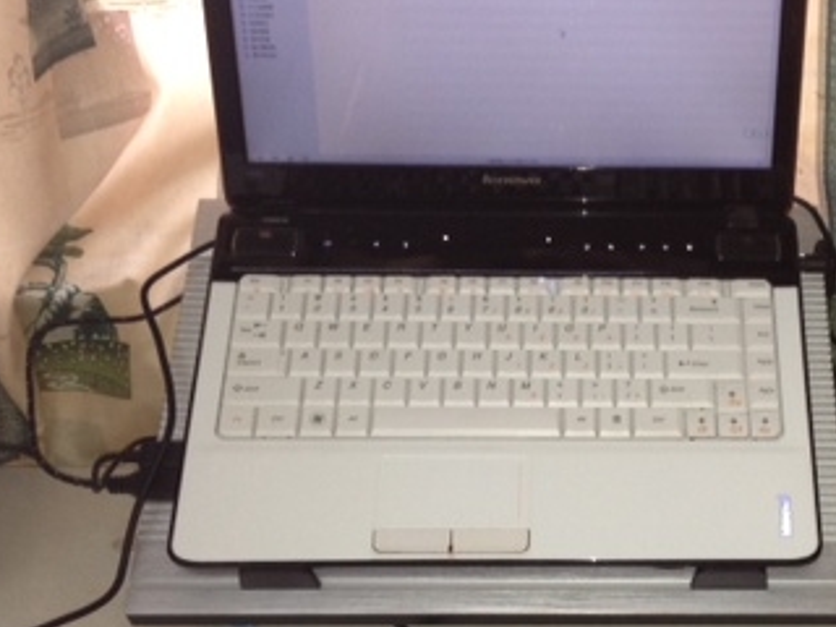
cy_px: 408
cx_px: 632
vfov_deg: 21.0
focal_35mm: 70
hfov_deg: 27.4
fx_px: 1691
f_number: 2.4
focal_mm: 4.28
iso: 125
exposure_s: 1/20
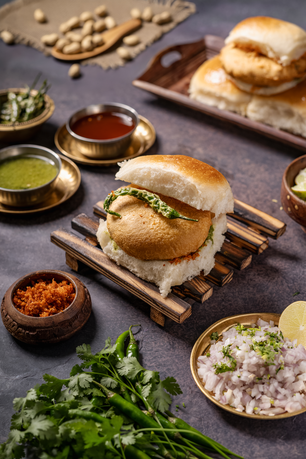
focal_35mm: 50
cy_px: 230
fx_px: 637
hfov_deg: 27.0
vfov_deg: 39.6
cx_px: 153
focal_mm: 50
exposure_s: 1/160
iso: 125
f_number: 5
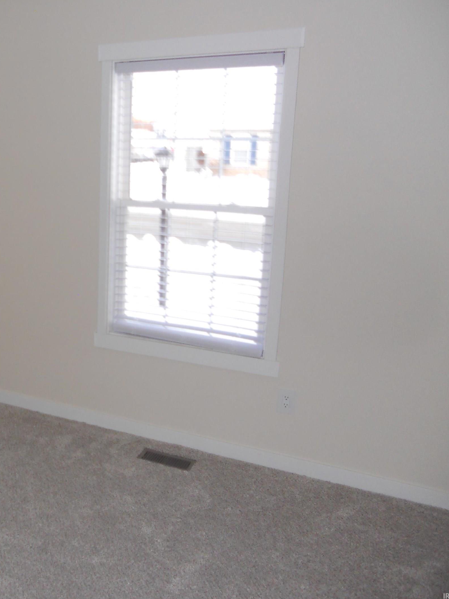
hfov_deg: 34.5
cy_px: 277
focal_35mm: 39
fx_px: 675
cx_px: 33
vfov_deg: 47.8
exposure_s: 1/25
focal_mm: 4.9
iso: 200
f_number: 3.2
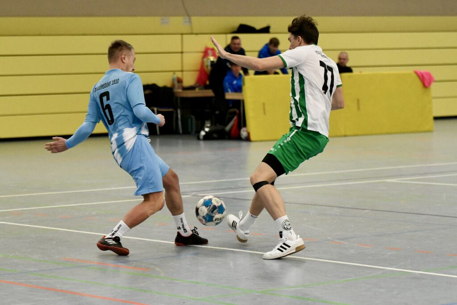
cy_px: 152
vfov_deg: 14.0
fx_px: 1244
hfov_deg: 20.8
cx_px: 228
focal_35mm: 98
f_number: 2.8
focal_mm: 98
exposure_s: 1/1600
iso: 8000
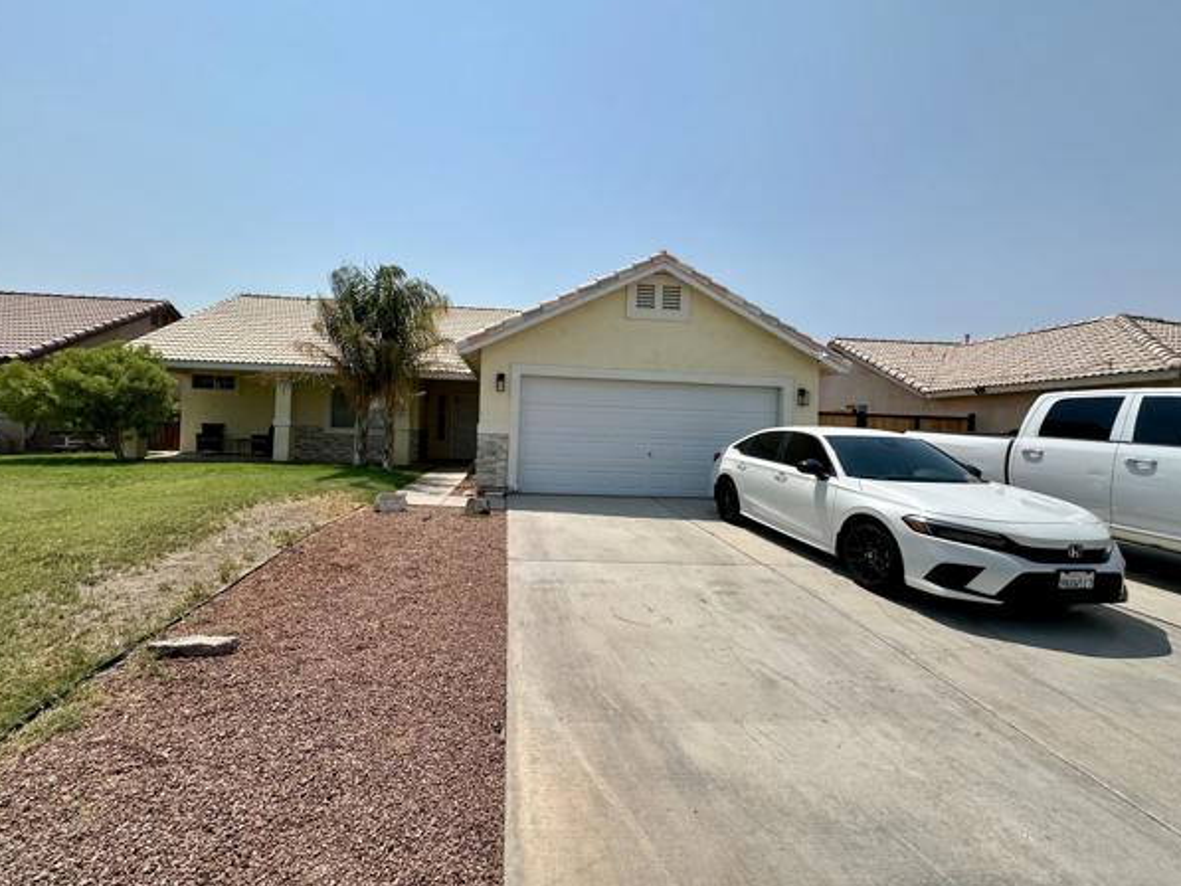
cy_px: 427
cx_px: 556
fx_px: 512
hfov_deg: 98.0
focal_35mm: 15
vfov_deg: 81.7
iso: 50
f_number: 2.2
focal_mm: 2.22
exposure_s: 1/3610
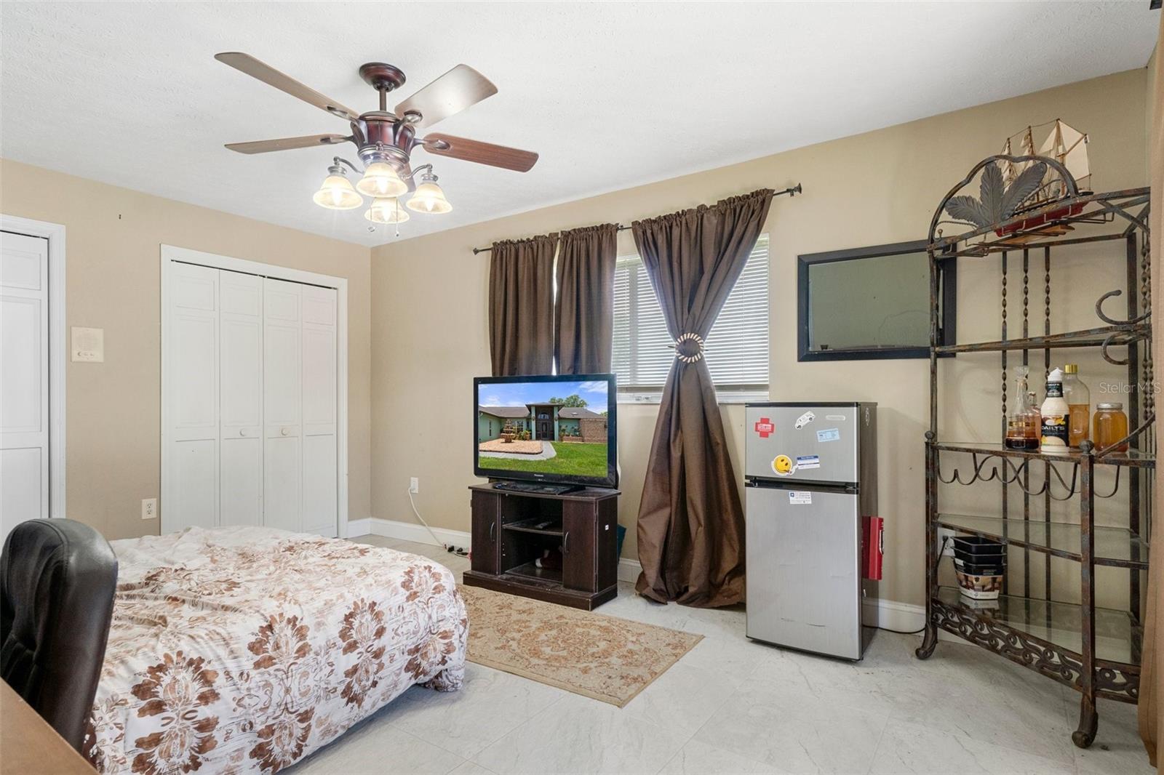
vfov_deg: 67.4
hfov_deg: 90.0
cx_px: 582
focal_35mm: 18
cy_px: 388
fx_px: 582
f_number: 8
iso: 500
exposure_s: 1/2
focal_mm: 12
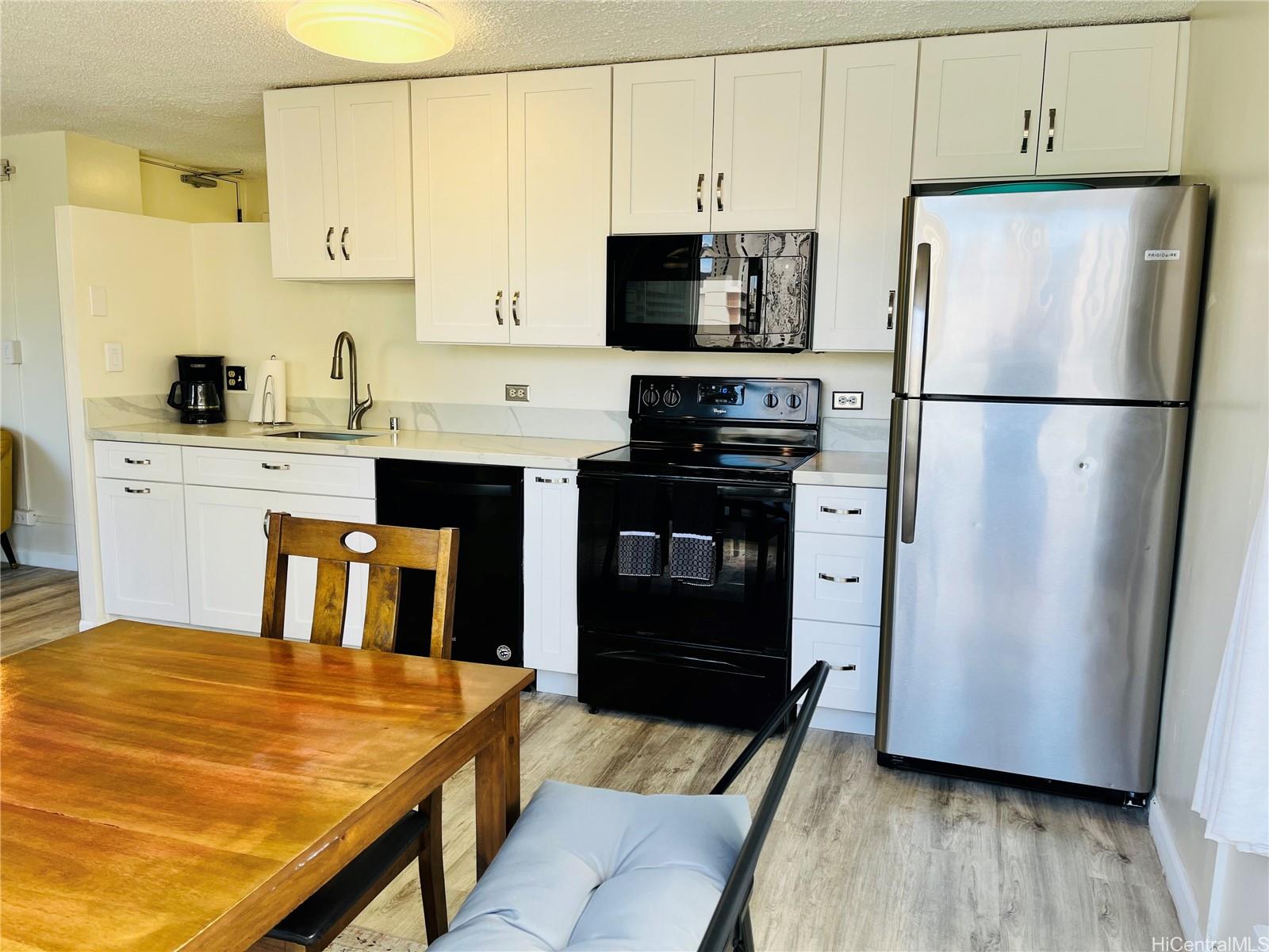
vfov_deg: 53.1
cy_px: 476
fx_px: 953
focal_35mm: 26
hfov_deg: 67.3
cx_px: 634
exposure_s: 1/140
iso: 32
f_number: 1.6
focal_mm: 5.1
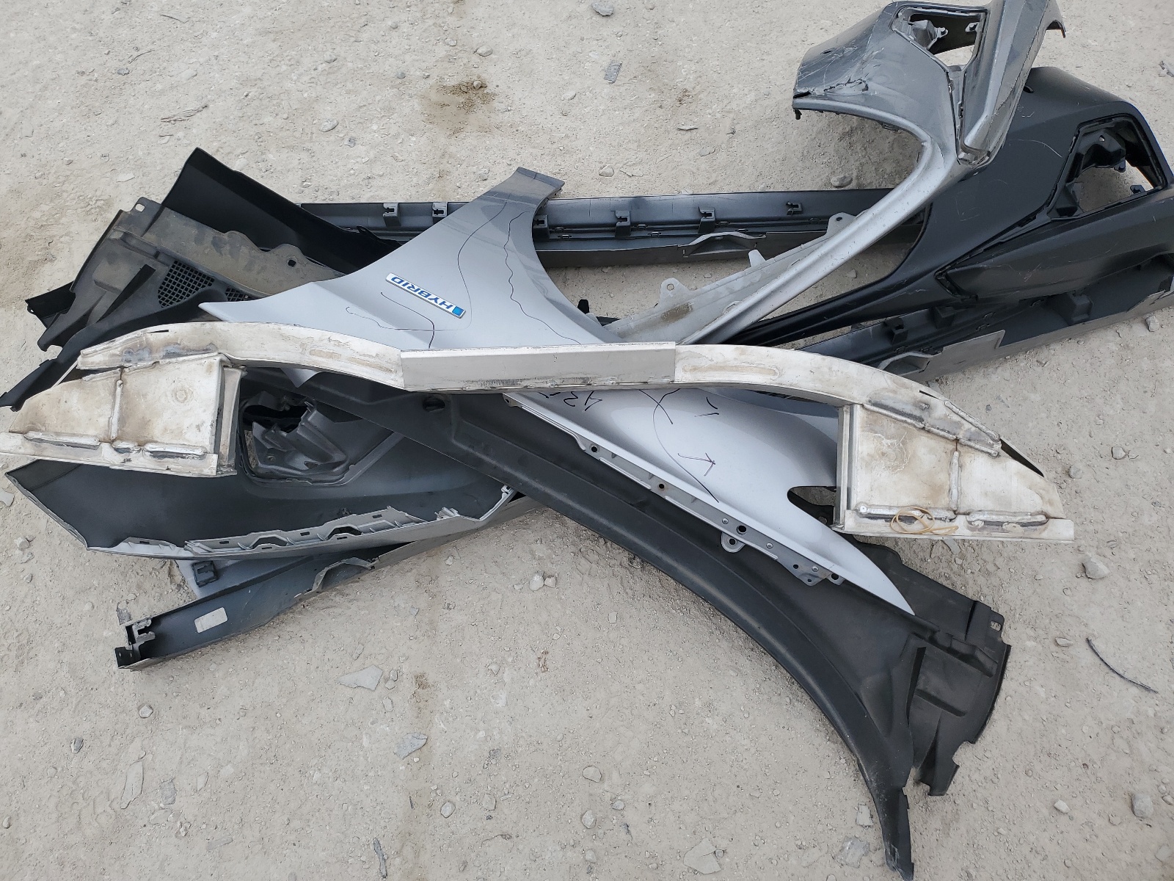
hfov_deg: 67.3
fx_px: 882
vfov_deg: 53.1
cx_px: 587
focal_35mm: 26
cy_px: 440
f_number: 1.5
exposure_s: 1/588
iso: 50
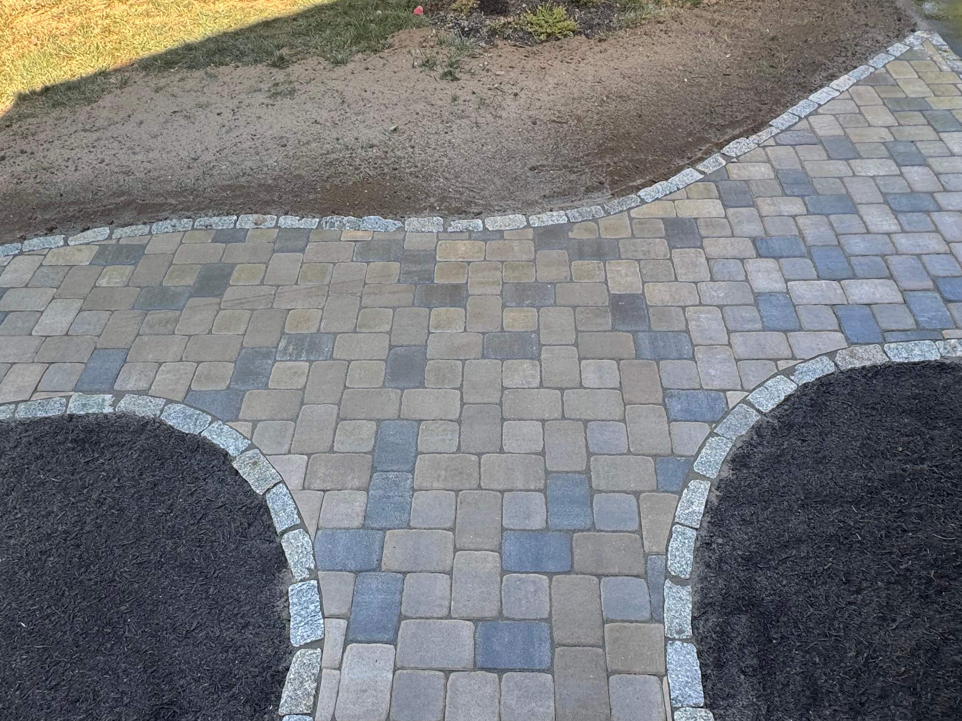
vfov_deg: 54.6
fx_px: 695
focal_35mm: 25
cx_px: 487
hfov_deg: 69.4
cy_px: 419
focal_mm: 2.22
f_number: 2.2
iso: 50
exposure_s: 1/99
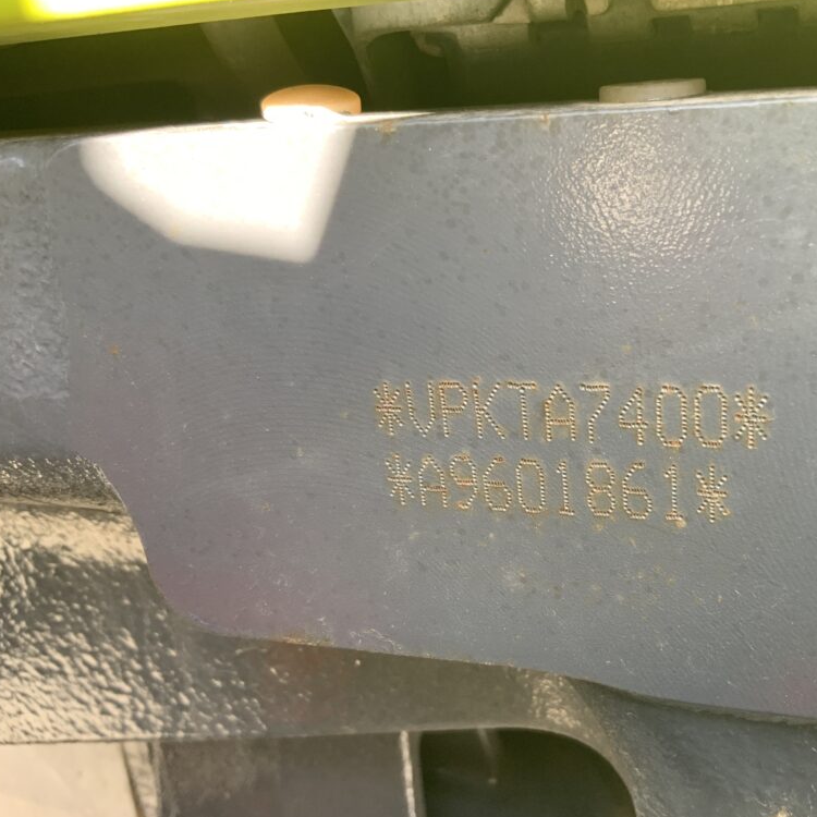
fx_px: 935
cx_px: 532
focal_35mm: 35
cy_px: 406
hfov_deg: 46.6
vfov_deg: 47.2
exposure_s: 1/122
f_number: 1.8
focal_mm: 3
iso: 64
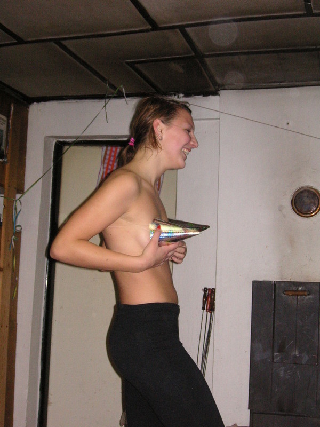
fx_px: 616
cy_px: 214
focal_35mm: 50
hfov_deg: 29.1
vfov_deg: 38.2
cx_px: 160
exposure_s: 1/45
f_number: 3.4
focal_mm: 8.4
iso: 160
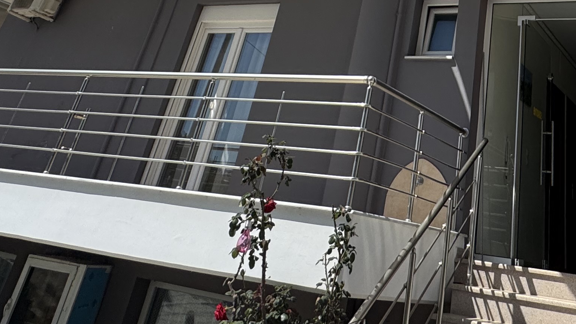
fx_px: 611
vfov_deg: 22.9
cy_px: -186
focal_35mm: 40
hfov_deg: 48.1
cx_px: 447
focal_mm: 2.22
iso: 50
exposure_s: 1/2770
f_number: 2.2
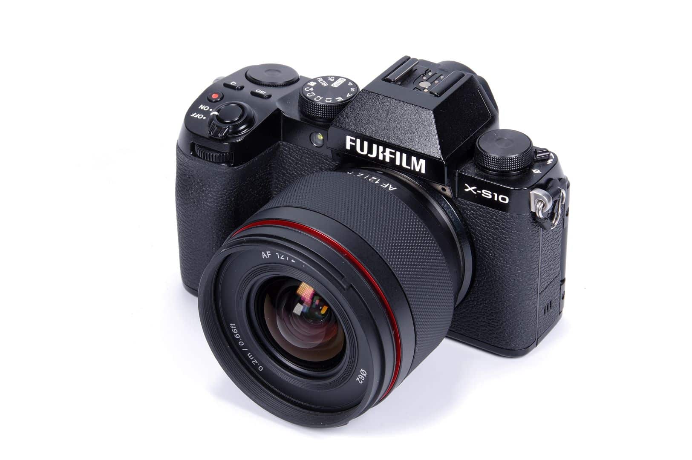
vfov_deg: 13.4
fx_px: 1959
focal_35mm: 102
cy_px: 230
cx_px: 346
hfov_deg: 20.0
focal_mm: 68
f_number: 16
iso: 100
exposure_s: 1/3.33
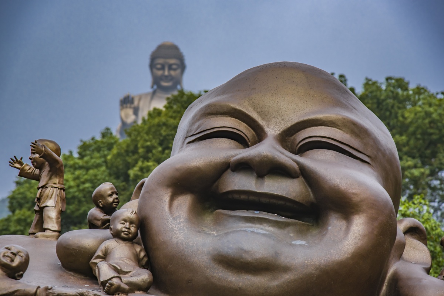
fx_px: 1295
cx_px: 222
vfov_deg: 13.1
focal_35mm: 105
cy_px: 148
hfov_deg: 19.4
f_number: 6.3
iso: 200
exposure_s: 1/1000
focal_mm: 105
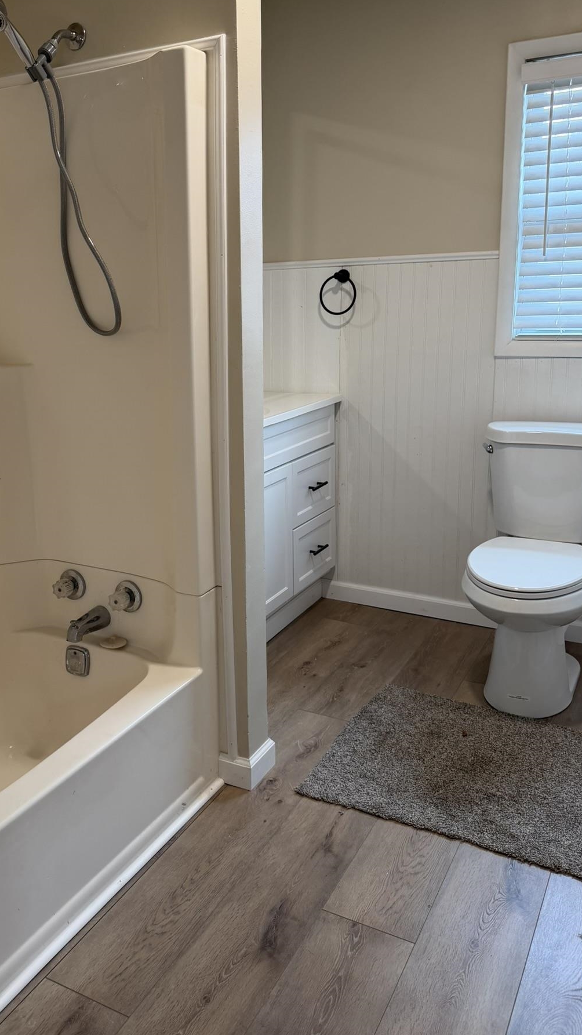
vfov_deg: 64.1
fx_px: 823
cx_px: 201
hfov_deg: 38.6
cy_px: 462
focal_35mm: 30
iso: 125
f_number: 1.78
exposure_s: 1/60
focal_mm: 6.76
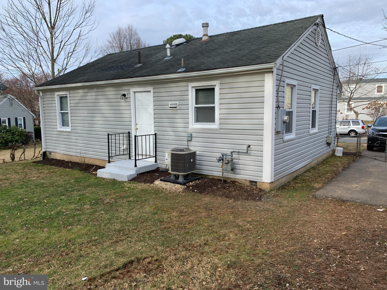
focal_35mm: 26
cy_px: 145
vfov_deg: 53.1
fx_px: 291
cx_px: 194
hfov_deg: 67.3
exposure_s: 1/829
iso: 25
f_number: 1.8
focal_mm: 4.25
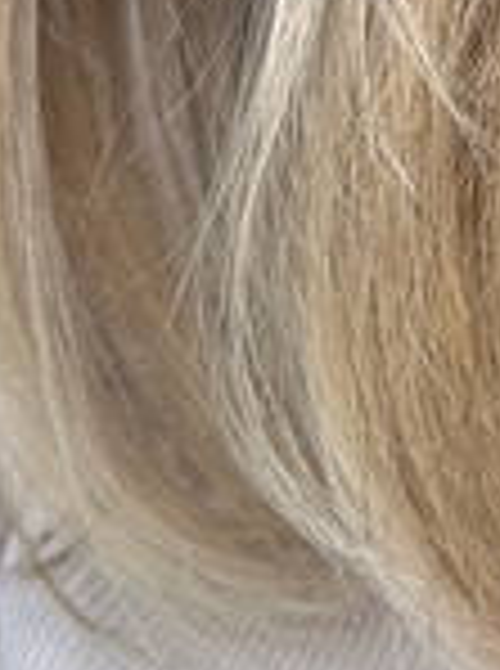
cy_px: -265
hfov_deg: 13.7
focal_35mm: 105
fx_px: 2031
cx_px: 563
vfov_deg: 17.3
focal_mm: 5.7
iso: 32
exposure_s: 1/143
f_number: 1.5
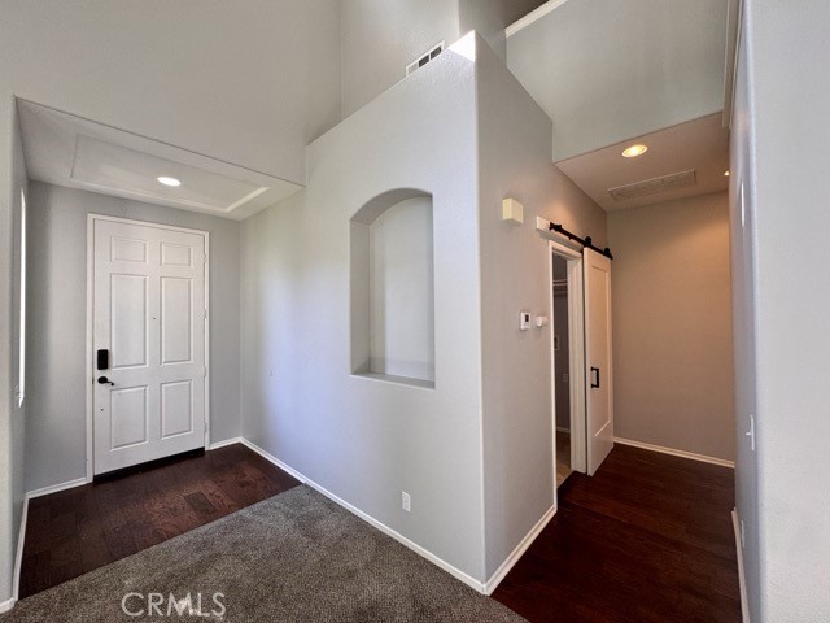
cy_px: 312
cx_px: 415
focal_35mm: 14
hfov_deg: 102.1
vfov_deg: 85.7
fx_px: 336
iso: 125
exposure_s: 1/120
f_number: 2.2
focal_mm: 2.22
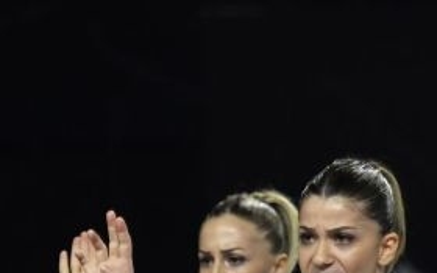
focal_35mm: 886
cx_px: 668
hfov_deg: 2.4
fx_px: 10552
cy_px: 460
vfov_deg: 1.5
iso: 800
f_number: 2.8
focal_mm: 135
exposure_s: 1/800
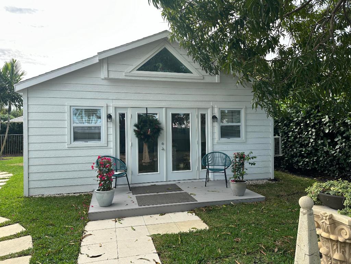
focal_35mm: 24
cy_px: 132
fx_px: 243
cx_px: 176
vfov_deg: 56.8
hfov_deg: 71.6
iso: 80
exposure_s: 1/1095
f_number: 1.78
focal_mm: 6.86
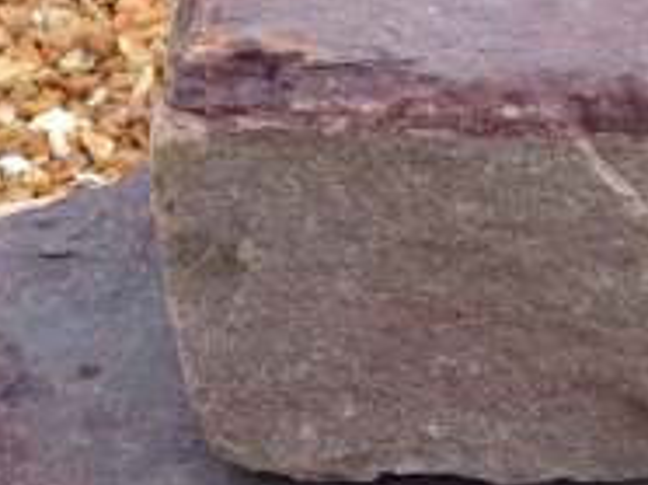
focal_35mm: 142
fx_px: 2655
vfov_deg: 10.4
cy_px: 202
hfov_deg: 13.8
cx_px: 596
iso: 50
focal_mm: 4.12
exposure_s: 1/159
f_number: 2.4
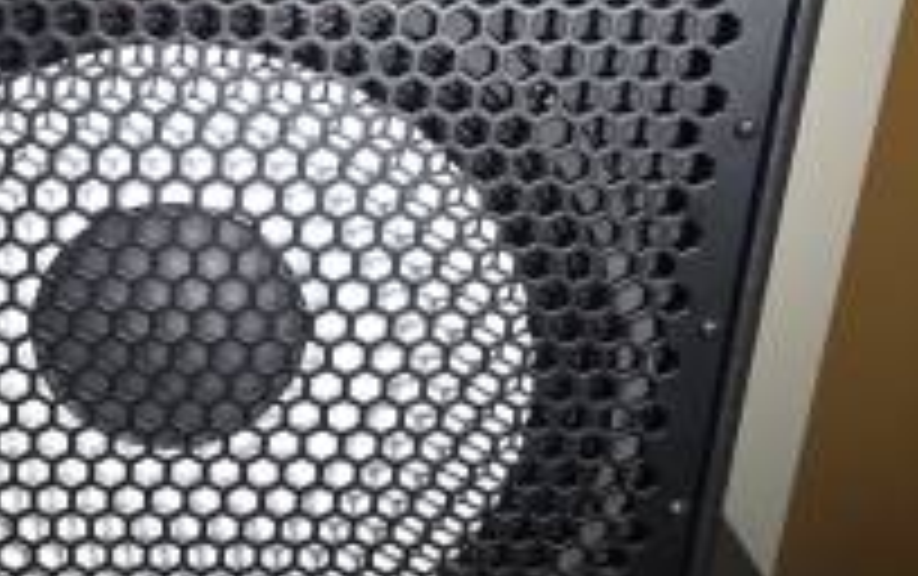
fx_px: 1553
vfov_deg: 21.0
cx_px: 153
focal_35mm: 62
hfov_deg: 31.9
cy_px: 252
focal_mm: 5.4
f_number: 1.8
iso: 200
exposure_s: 1/71
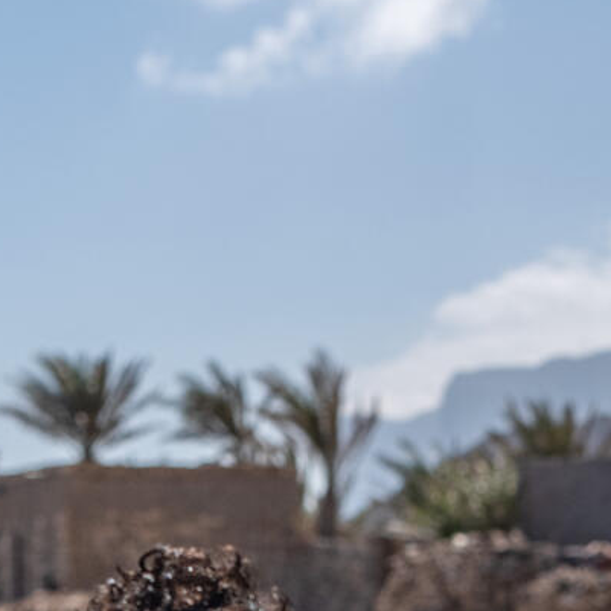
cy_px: 1136
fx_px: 3315
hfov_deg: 10.5
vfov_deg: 9.9
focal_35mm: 166
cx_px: 344
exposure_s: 1/8000
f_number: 2.5
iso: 200
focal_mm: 28
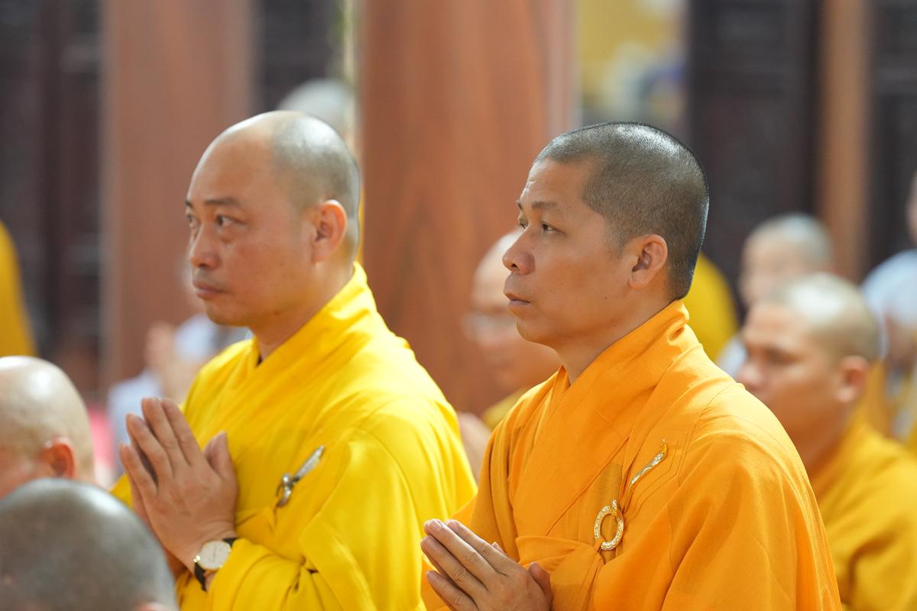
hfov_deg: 10.3
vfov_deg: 6.9
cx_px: 458
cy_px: 306
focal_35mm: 200
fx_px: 5094
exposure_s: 1/100
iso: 6400
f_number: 4
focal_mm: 200
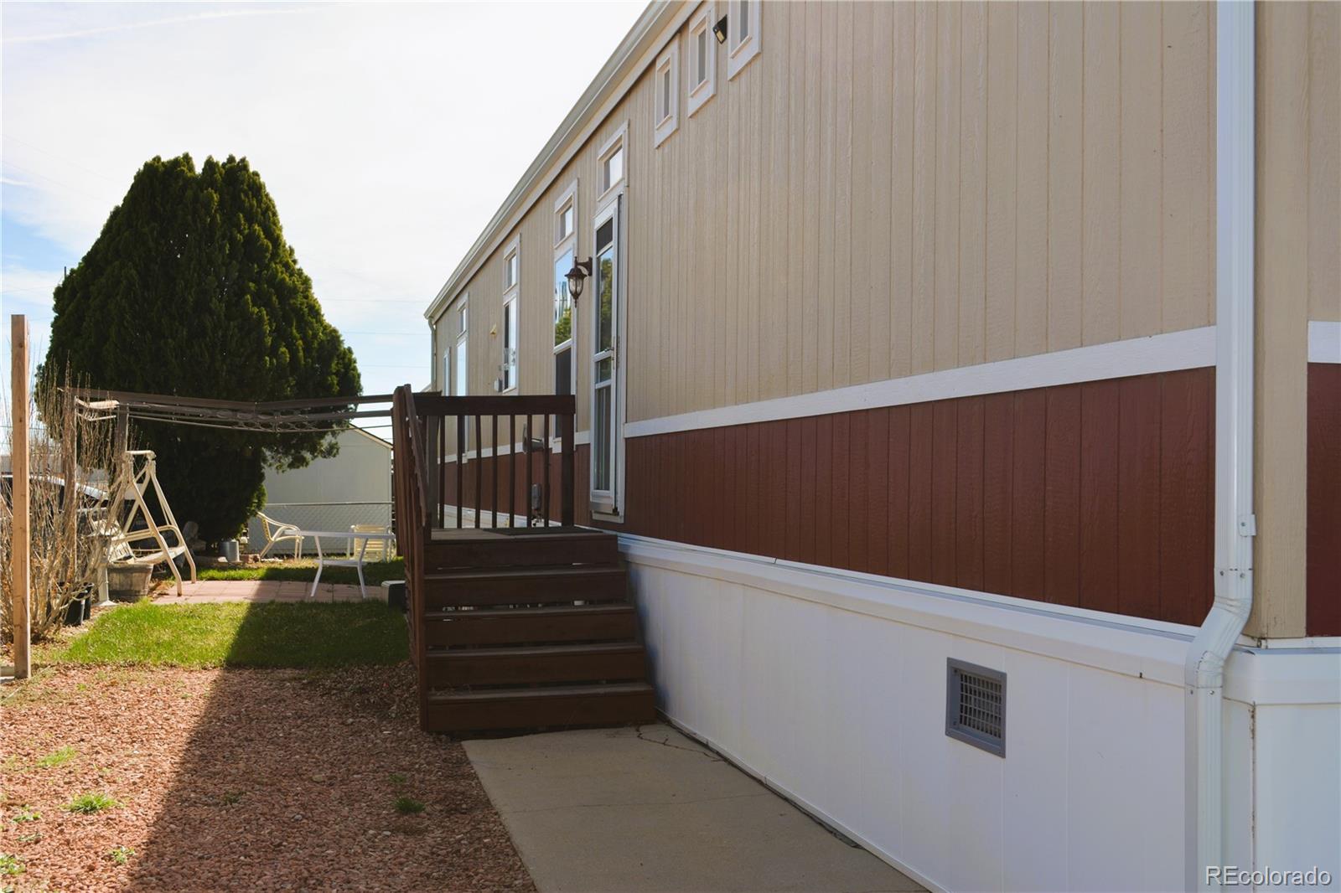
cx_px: 670
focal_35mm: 42
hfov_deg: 46.4
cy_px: 446
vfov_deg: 31.9
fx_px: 1564
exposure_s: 1/200
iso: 100
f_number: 8
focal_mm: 28
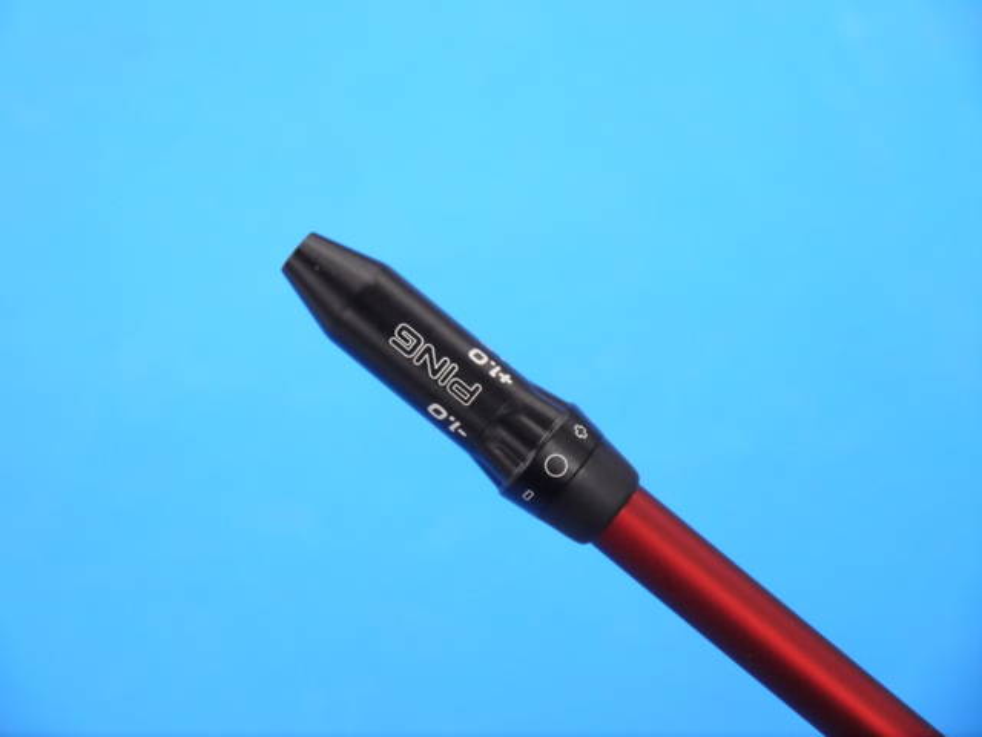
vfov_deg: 17.6
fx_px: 2383
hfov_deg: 23.3
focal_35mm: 84
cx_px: 491
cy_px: 368
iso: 800
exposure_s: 1/125
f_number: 5.6
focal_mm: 42
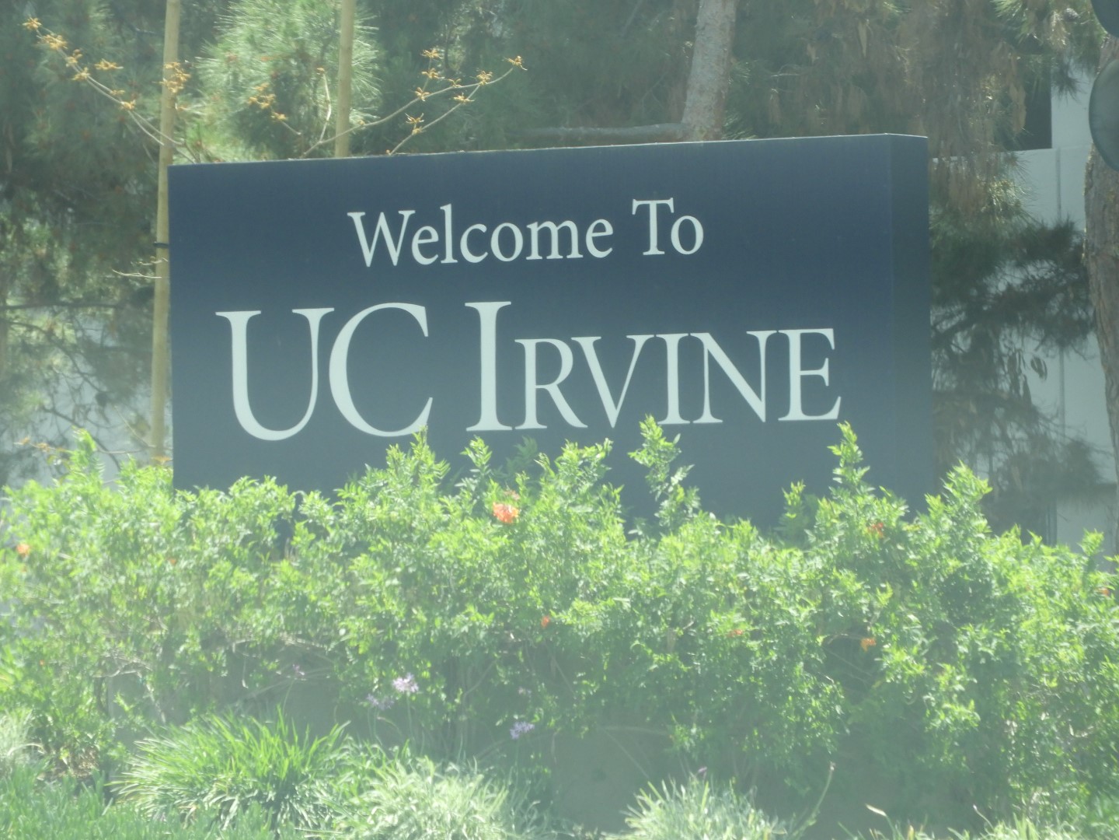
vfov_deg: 3.0
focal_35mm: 500
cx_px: 560
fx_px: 16163
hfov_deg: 4.0
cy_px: 420
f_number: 5.6
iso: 200
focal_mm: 89.6
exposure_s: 1/250
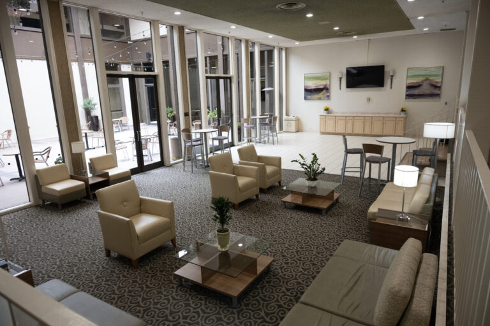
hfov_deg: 73.7
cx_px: 245
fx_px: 327
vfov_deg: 53.1
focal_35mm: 24
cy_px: 163
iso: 2500
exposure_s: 1/125
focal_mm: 24
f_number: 5
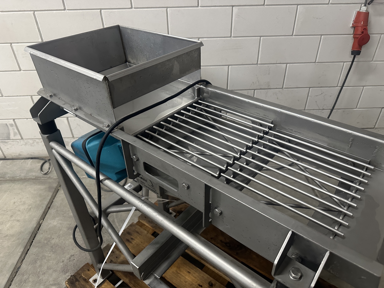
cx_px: 192
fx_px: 266
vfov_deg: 56.8
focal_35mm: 24
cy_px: 144
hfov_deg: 71.6
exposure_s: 1/50
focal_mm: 6.86
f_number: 1.78
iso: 500
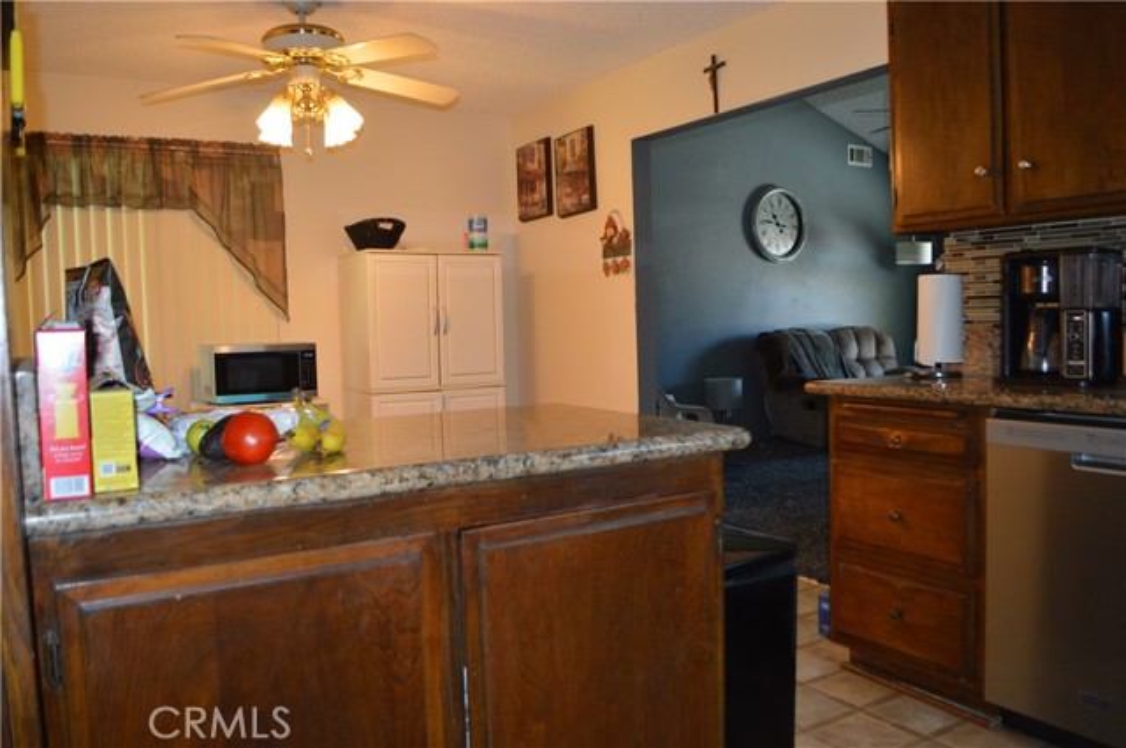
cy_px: 374
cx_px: 563
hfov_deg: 67.4
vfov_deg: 47.8
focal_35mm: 27
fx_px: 843
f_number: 3.5
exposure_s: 1/60
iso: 500
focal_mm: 18
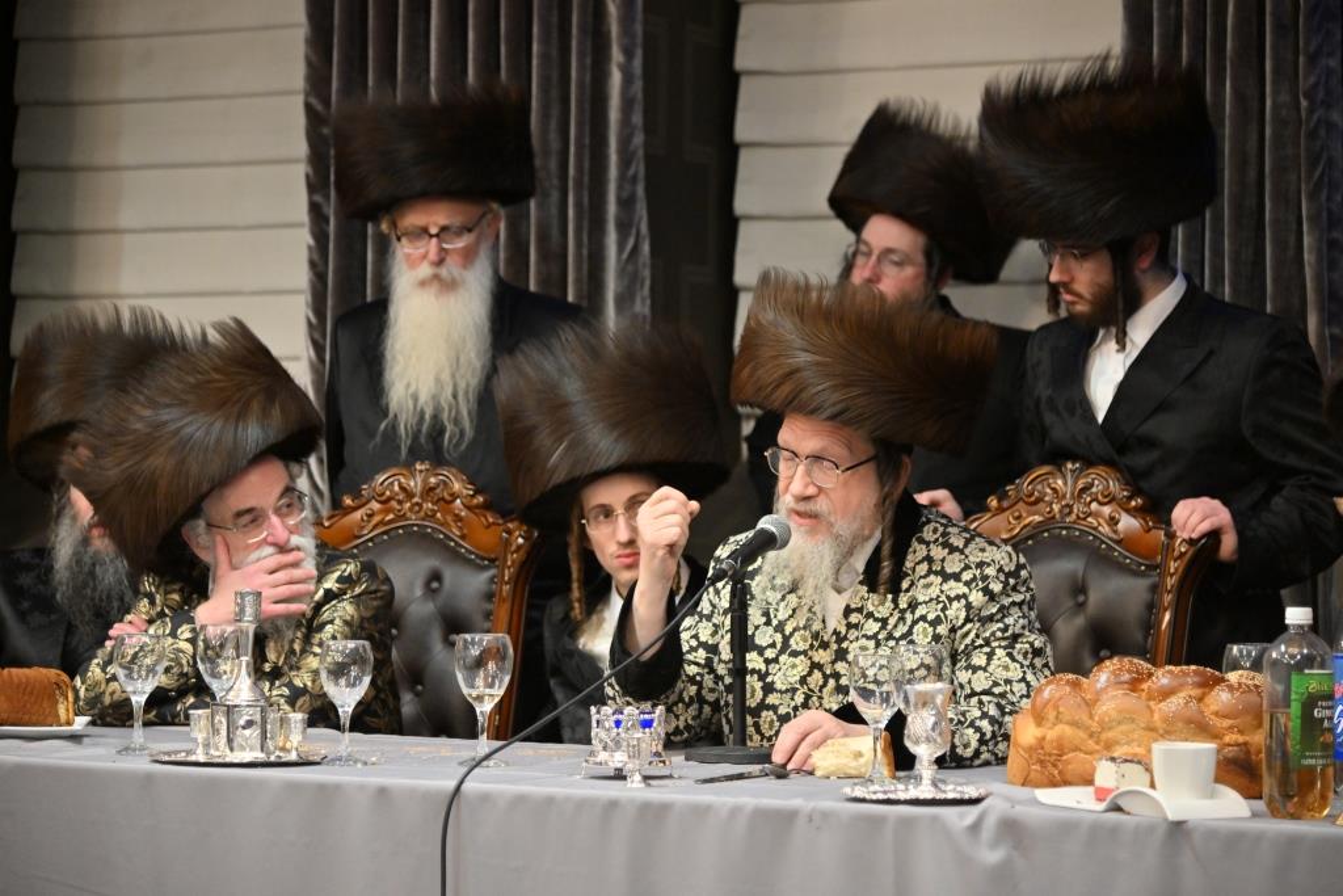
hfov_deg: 19.5
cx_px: 672
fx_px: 3917
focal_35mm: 105
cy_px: 448
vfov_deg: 13.0
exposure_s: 1/160
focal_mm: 105
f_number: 4
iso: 1250
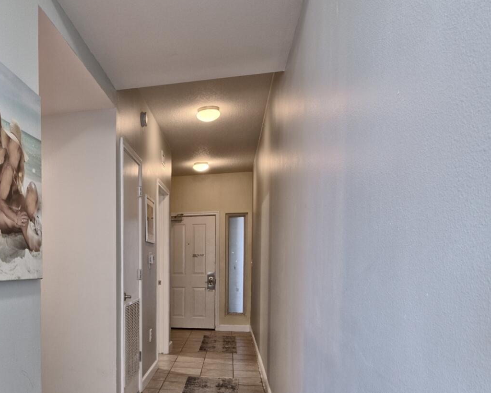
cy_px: 297
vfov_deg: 43.1
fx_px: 480
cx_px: 76
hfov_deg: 49.9
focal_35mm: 33
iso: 500
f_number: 8
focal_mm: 12
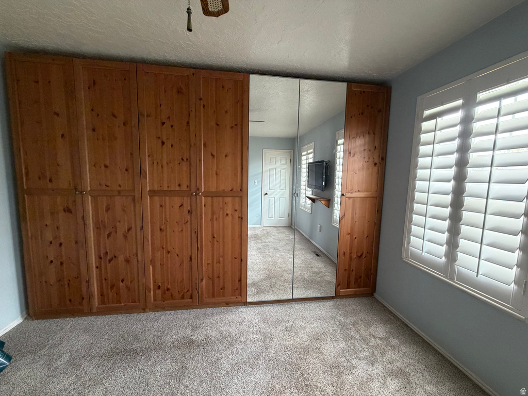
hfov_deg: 102.1
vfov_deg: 85.7
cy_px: 198
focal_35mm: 14
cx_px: 264
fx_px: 214
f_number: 2.2
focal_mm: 2.22
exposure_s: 1/60
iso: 320
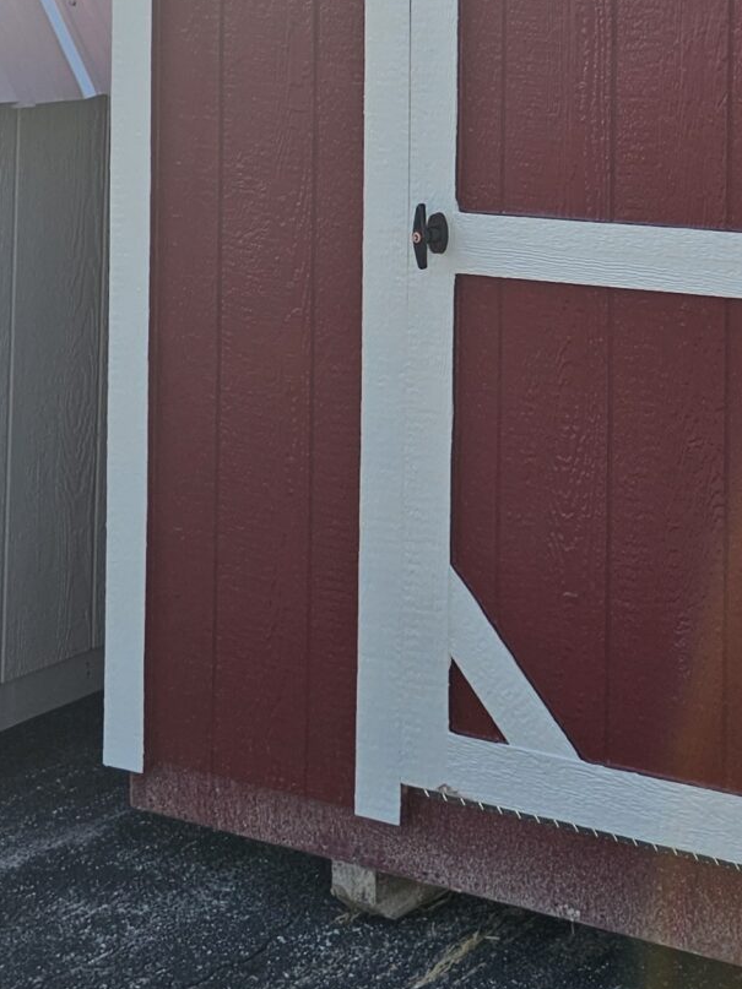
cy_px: -56
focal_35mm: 73
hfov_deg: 18.7
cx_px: 977
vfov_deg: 25.1
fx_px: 2087
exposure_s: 1/468
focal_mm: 6.3
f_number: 1.7
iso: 10
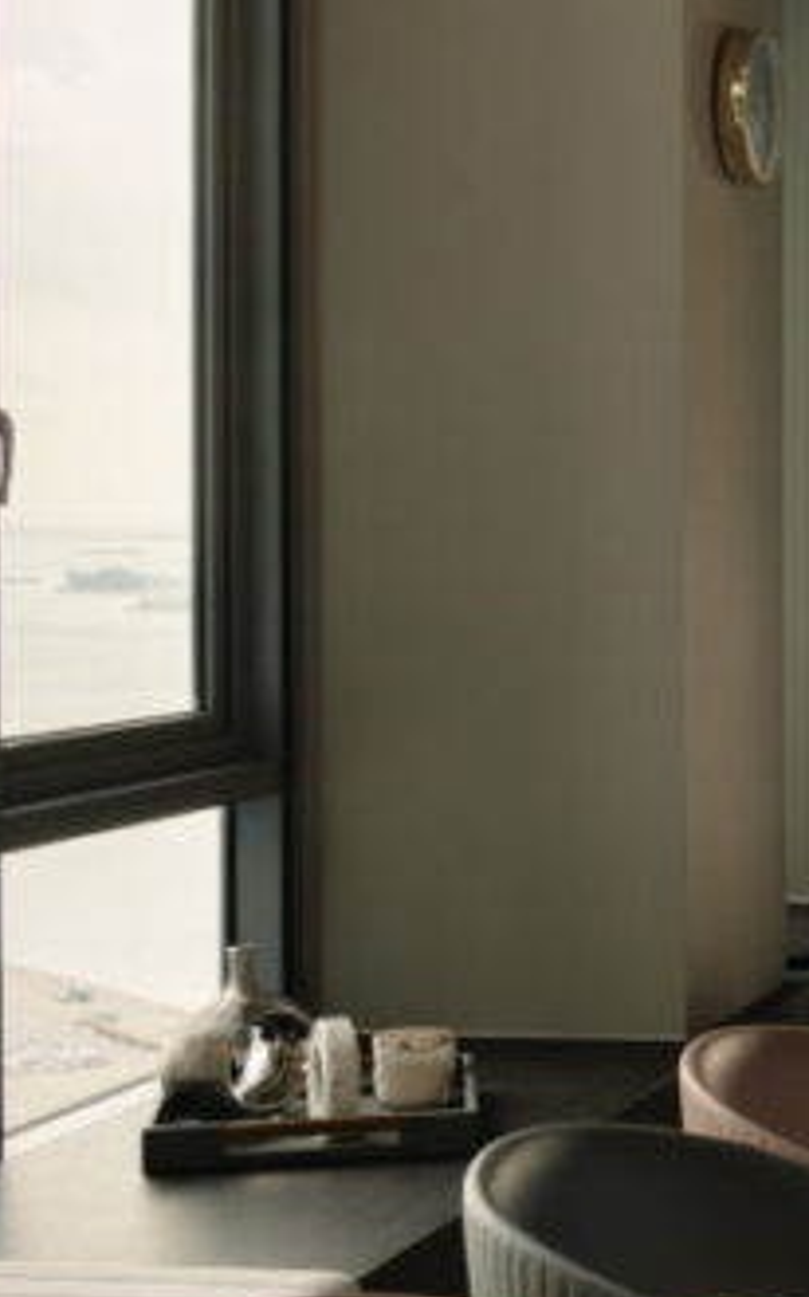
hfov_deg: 14.6
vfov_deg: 27.1
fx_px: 2683
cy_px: 489
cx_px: 1536
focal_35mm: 76
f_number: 13
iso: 200
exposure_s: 1/8
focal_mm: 24
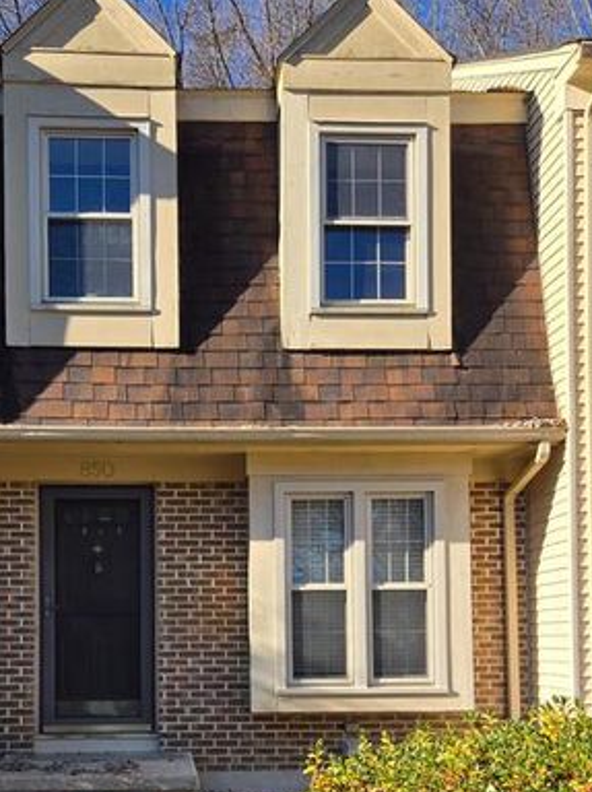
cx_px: 184
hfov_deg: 35.4
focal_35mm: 40
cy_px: 618
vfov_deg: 44.8
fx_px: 914
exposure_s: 1/1030
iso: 25
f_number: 1.8
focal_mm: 5.4
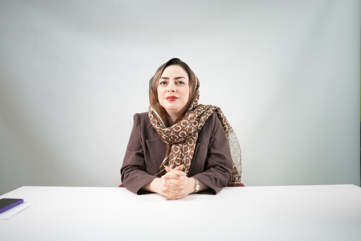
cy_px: 120
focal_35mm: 35
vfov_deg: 37.9
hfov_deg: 54.4
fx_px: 351
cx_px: 180
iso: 80
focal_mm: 35
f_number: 1.4
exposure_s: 1/100
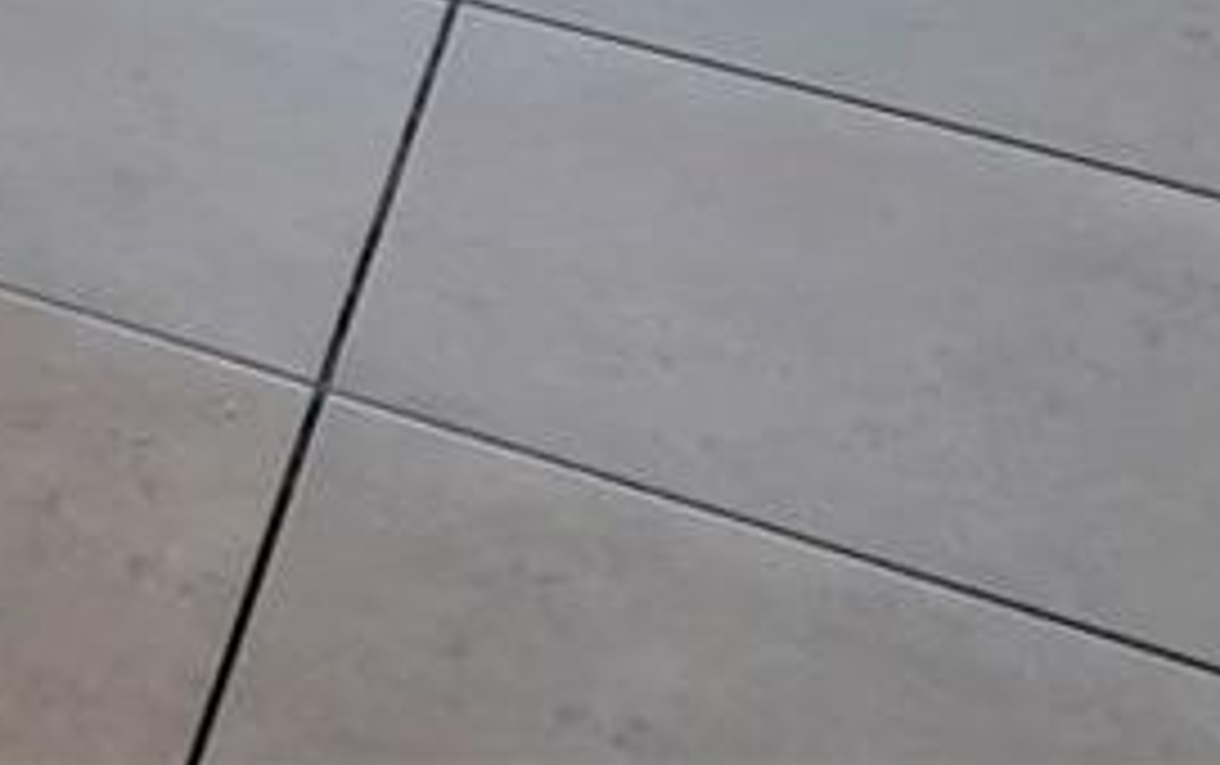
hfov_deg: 13.0
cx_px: -1688
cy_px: -2300
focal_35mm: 123
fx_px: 4094
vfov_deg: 7.5
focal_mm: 16
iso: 1600
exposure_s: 1/800
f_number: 2.8
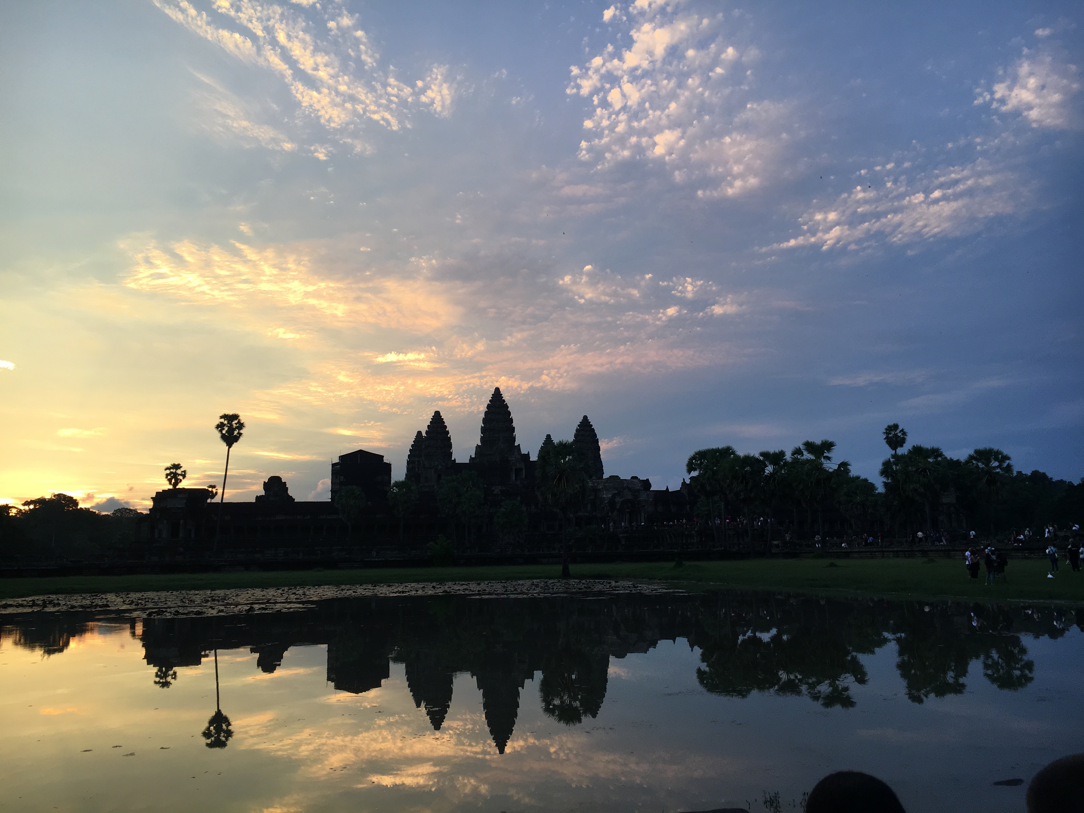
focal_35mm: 29
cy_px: 406
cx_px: 542
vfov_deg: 48.2
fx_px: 908
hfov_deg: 61.7
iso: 32
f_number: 2.2
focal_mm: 4.15
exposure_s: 1/100
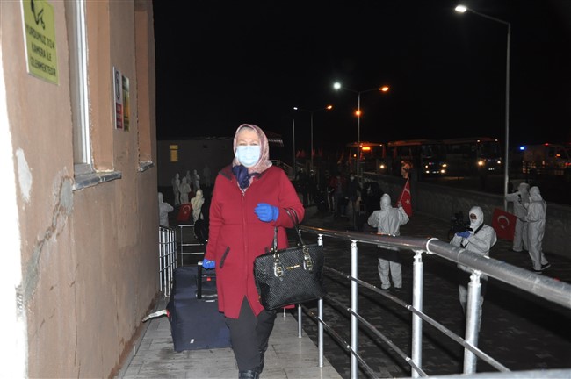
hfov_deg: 51.3
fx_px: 594
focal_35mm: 38
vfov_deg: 35.4
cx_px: 286
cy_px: 190
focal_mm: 25
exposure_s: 1/60
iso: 1000
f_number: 4.5
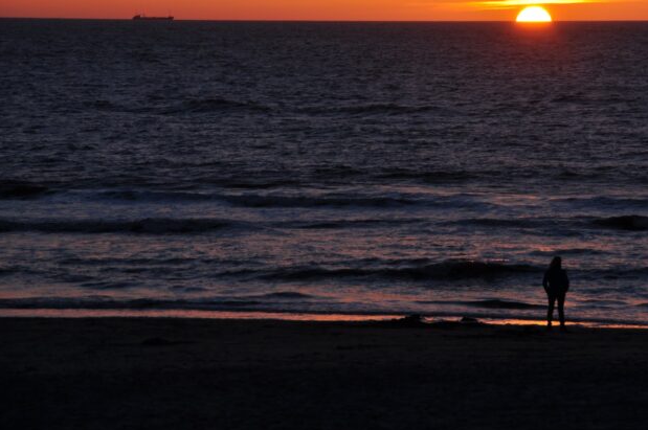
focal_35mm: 204
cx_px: 417
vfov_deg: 6.7
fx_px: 3661
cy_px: 161
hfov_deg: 10.1
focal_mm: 105
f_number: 9
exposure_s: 1/320
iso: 200
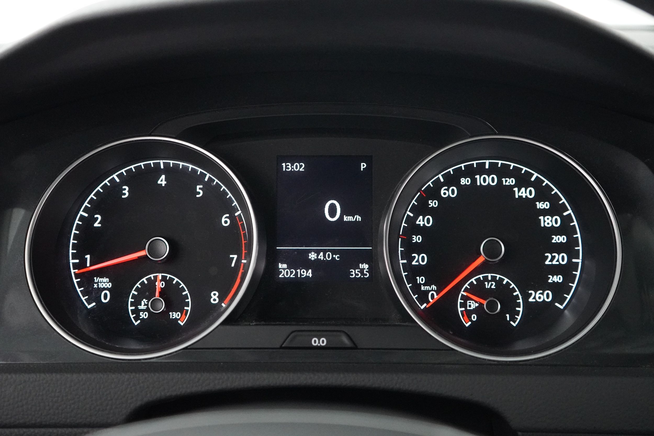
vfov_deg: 31.9
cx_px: 327
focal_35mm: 42
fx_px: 763
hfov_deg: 46.4
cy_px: 218
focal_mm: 28
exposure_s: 1/30
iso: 6400
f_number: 3.5
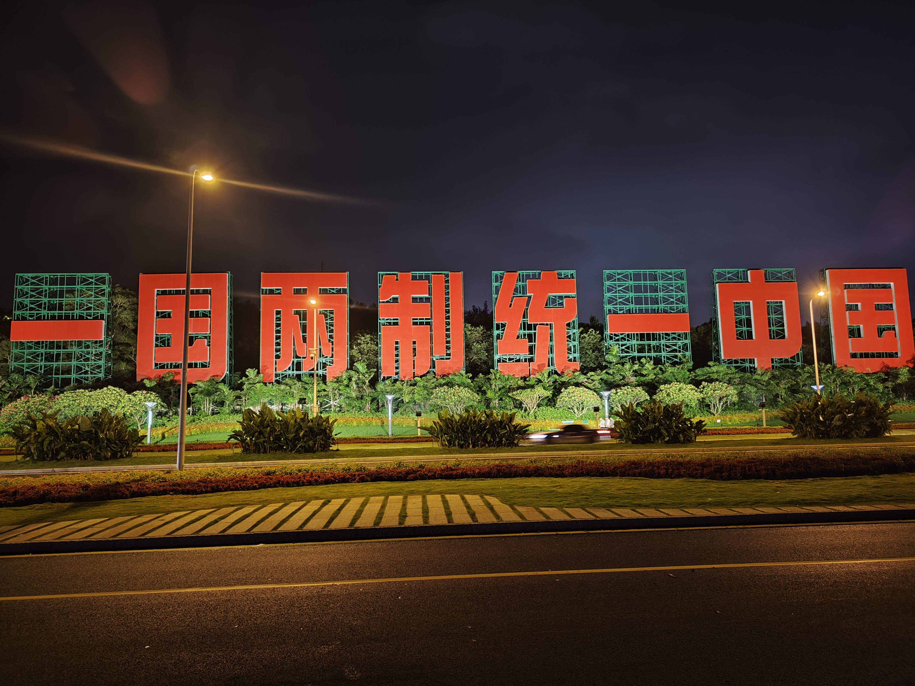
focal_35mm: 24
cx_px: 458
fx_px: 634
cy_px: 343
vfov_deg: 56.8
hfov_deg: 71.6
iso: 1114
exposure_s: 1/20
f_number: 1.9
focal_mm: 6.92
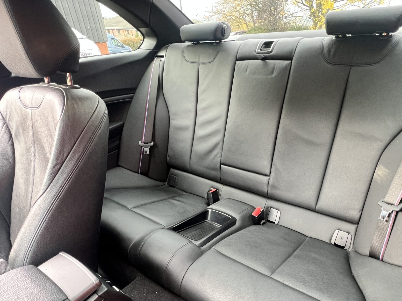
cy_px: 201
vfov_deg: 64.3
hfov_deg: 80.9
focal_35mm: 20
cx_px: 239
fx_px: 232
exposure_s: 1/60
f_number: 1.8
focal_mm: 1.57
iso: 320
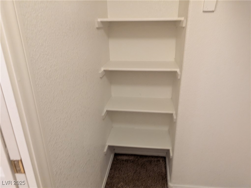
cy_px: 94
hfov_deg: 71.5
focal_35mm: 24
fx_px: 174
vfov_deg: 56.9
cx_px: 126
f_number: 1.68
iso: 569
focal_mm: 6.9
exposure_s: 1/120
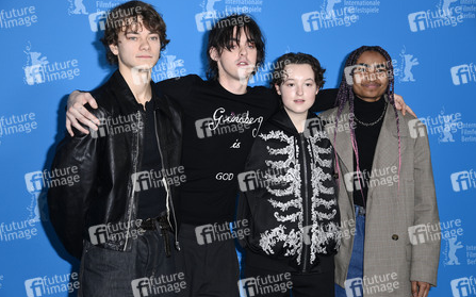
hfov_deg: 27.9
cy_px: 152
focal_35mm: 74
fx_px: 960
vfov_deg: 17.6
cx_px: 237
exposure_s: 1/250
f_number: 5.6
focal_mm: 72
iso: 640
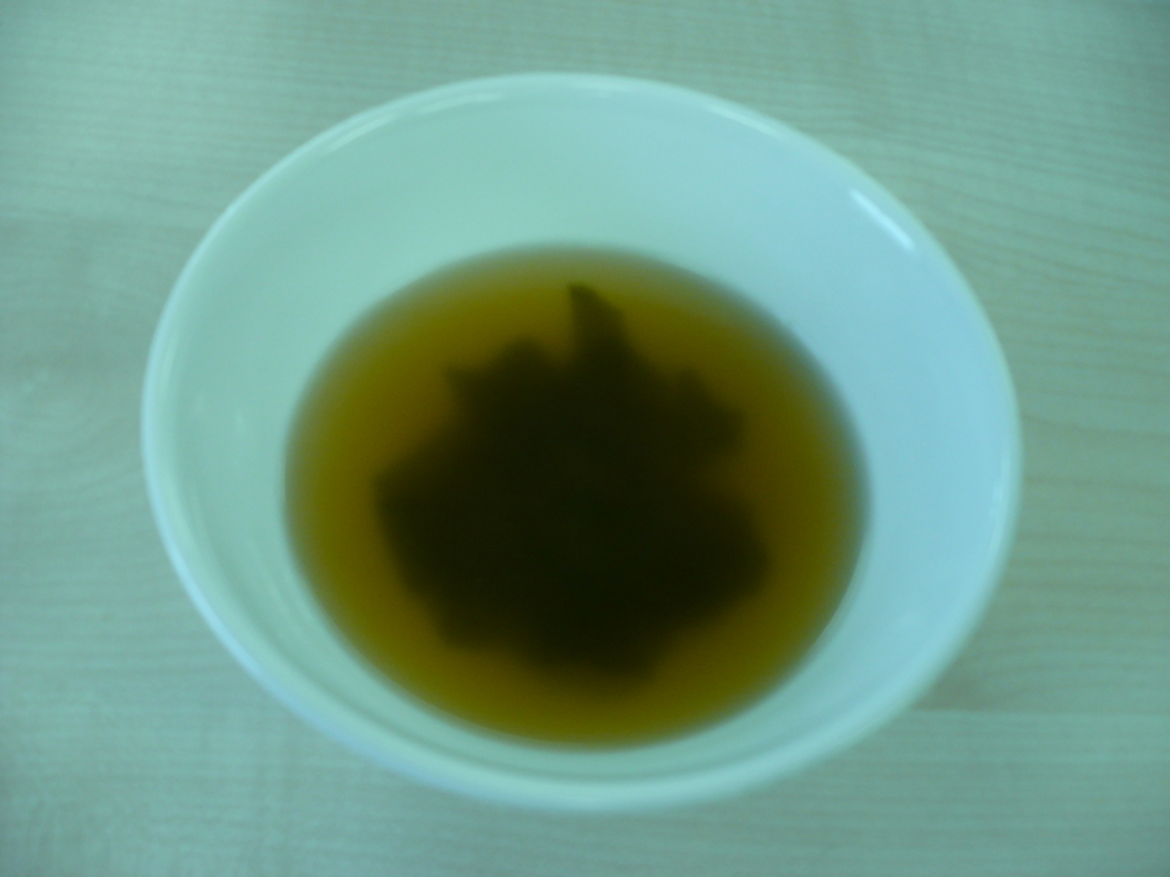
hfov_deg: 52.6
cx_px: 585
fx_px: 1183
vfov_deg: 40.7
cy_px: 438
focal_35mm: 35
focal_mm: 5.8
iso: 125
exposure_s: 1/30
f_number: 2.8
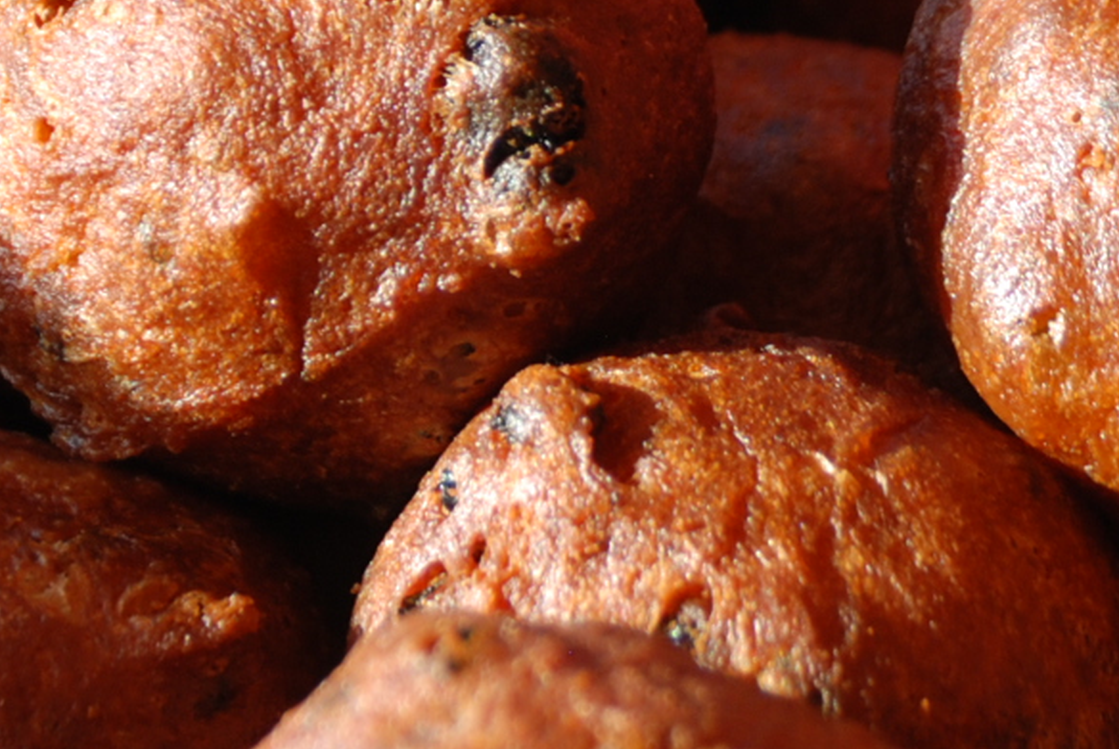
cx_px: 320
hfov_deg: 7.5
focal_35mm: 274
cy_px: 188
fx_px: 8517
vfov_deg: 5.0
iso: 200
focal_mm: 55
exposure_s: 1/200
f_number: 4
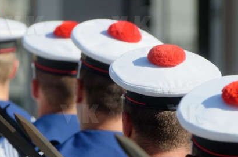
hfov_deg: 3.5
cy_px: 132
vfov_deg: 2.3
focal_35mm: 586
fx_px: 3864
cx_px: 24
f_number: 5.6
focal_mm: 200
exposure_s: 1/640
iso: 200
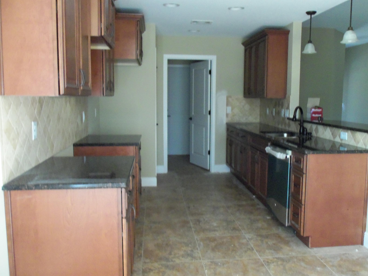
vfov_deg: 44.1
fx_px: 340
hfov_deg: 56.8
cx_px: 189
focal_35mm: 32
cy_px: 128
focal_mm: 5.2
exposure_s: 1/25
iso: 400
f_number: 3.4
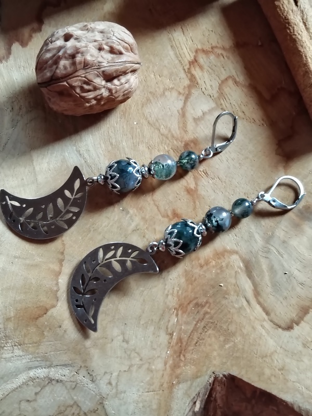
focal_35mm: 50
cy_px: 208
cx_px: 156
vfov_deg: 38.2
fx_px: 601
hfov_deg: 29.1
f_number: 1.8
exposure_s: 1/33.3
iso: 452
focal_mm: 4.15
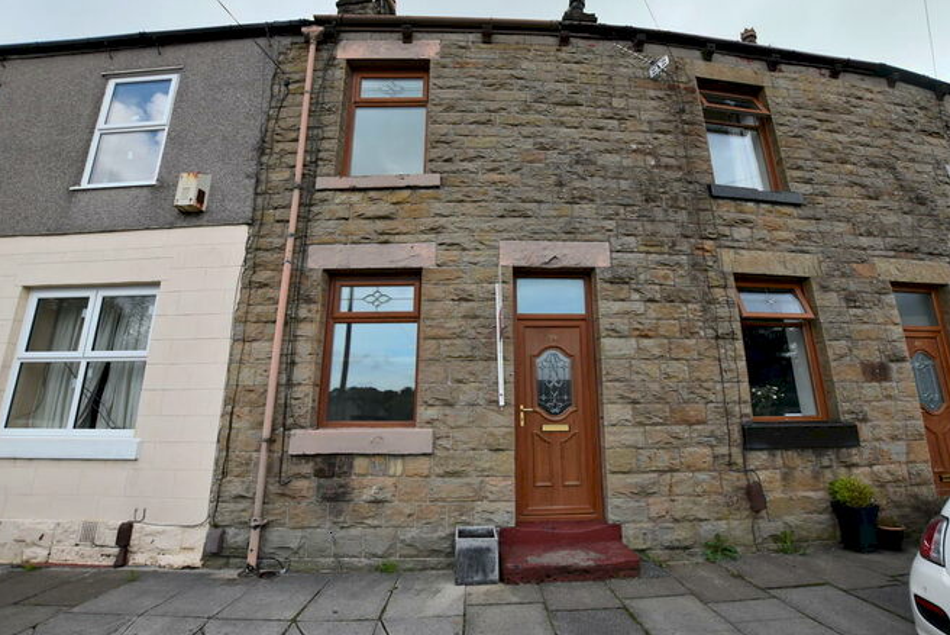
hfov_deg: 96.7
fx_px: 422
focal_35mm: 16
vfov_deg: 73.7
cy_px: 301
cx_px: 495
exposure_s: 1/250
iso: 200
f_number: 6.3
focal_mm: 10
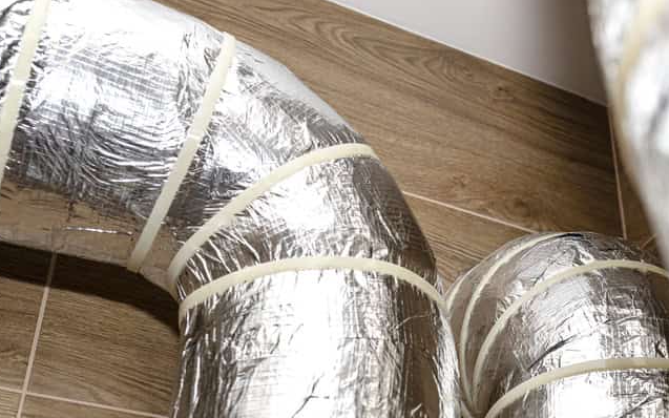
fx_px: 1021
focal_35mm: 56
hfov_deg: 35.8
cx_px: 459
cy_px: 332
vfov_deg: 22.8
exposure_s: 1/60
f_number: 5.6
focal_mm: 35
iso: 100
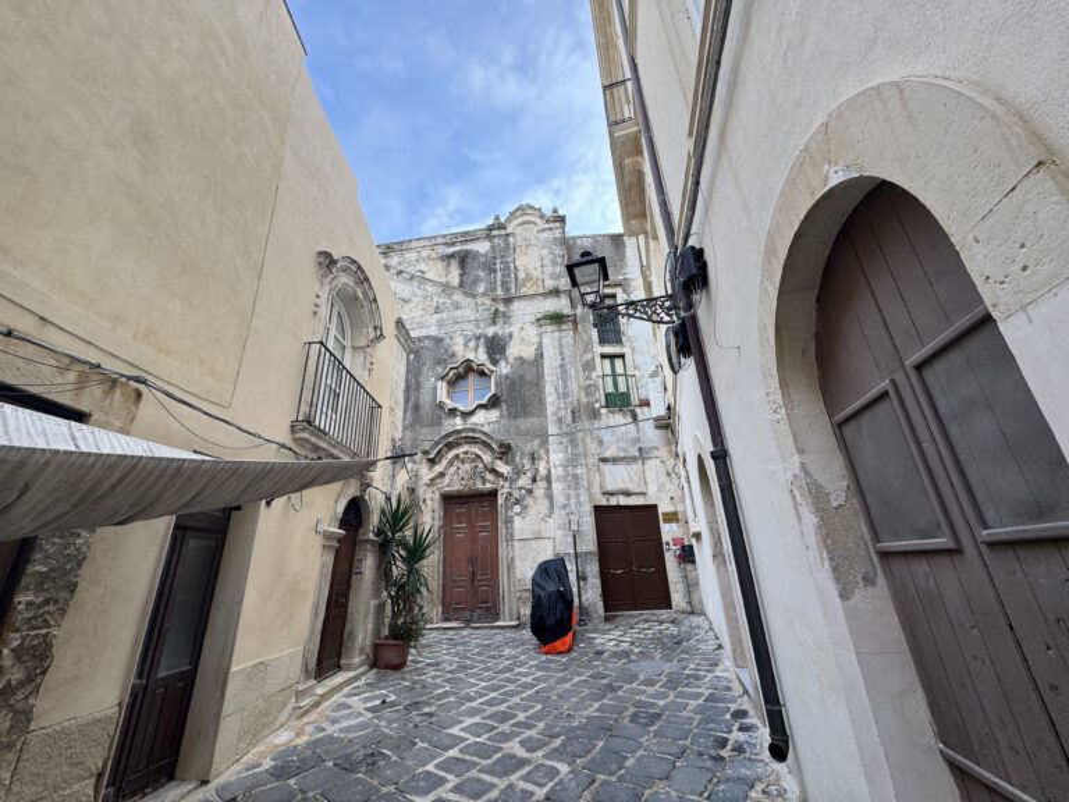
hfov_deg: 102.1
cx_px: 534
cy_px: 401
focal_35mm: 14
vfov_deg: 85.7
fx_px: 432
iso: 50
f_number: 2.2
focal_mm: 2.22
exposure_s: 1/99
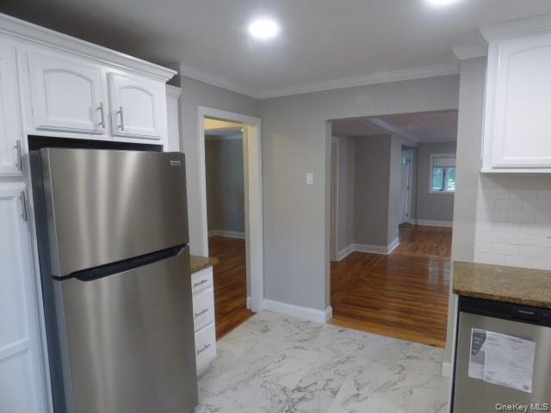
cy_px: 206
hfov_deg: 81.7
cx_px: 276
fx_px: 318
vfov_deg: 66.0
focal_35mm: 20
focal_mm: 3.58
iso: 320
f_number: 2.8
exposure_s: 1/60
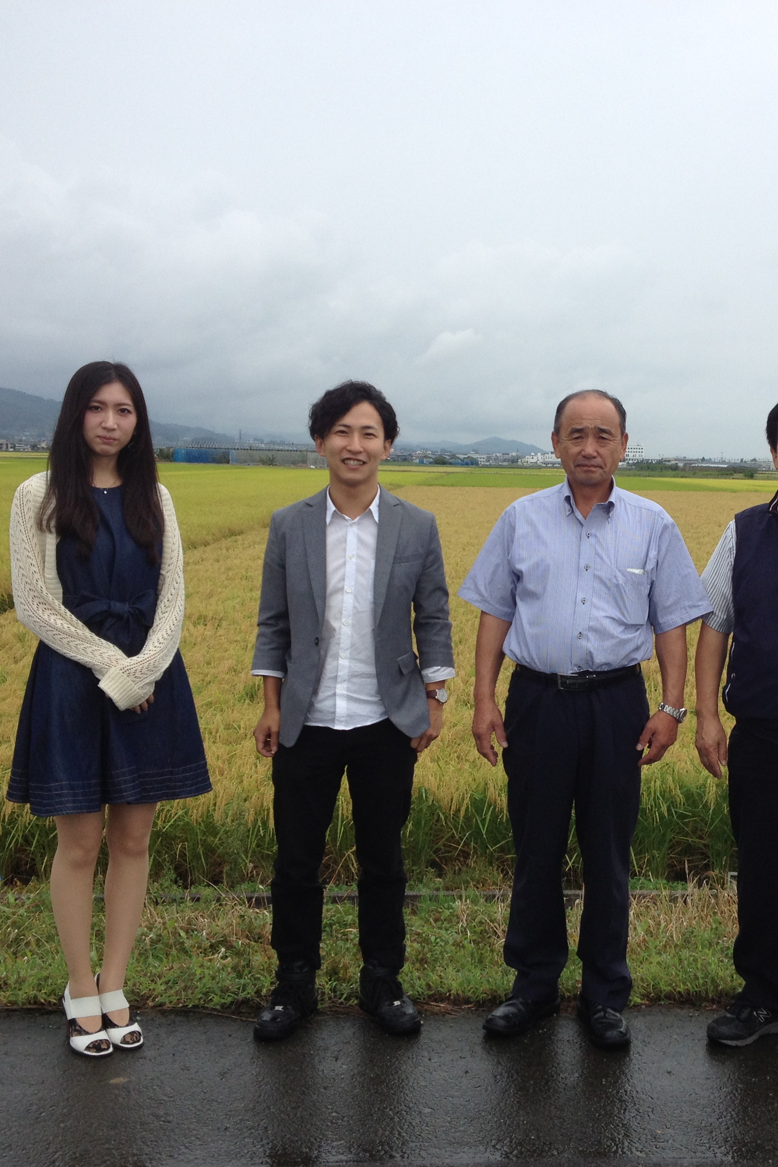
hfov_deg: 27.1
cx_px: 586
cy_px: 586
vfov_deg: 40.3
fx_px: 1588
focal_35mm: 49
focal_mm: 4.28
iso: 50
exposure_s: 1/717
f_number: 2.4
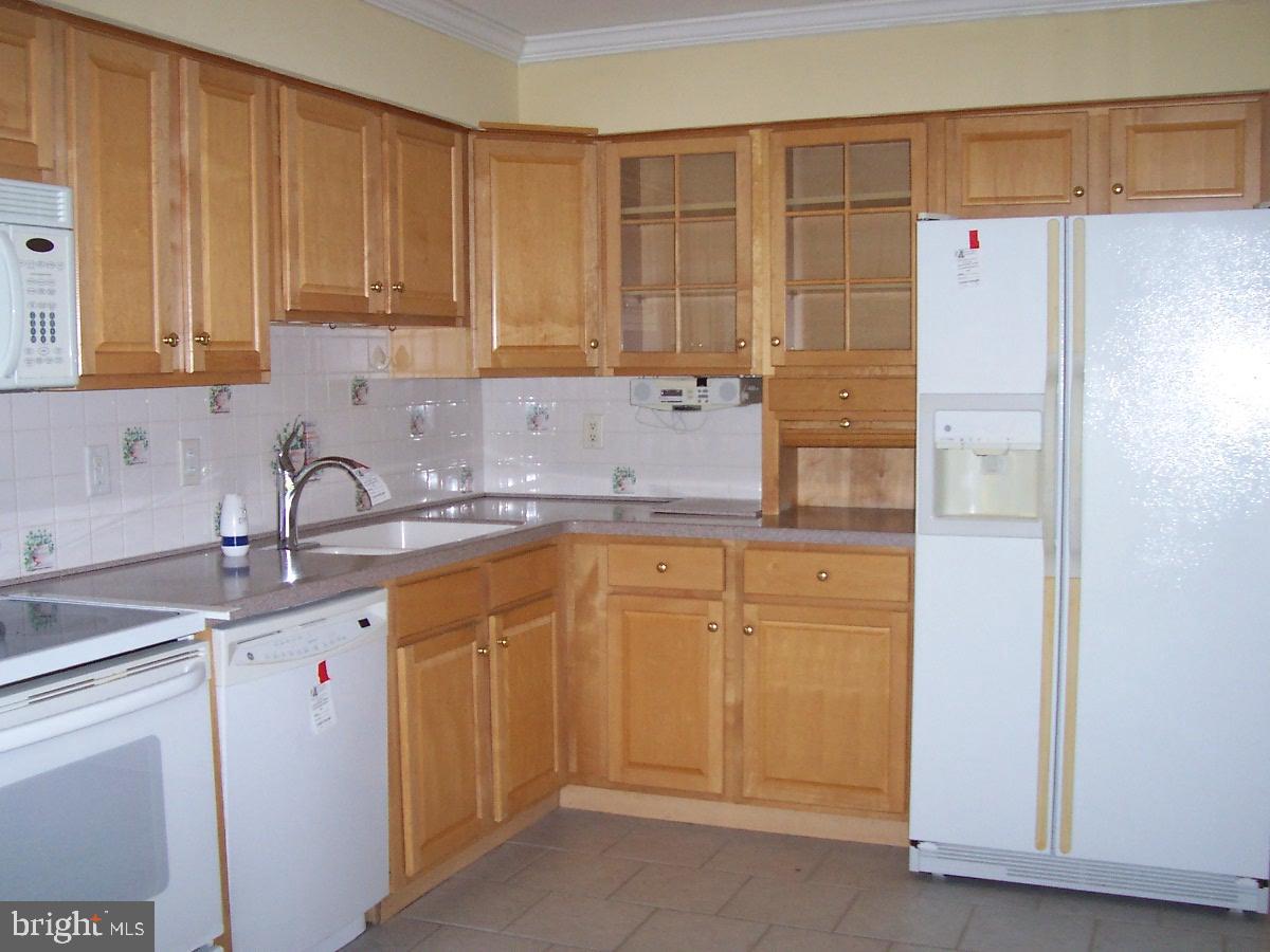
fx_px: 1357
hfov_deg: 50.1
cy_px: 476
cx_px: 635
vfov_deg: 38.7
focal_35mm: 37
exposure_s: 1/60
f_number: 2.8
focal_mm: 5.6
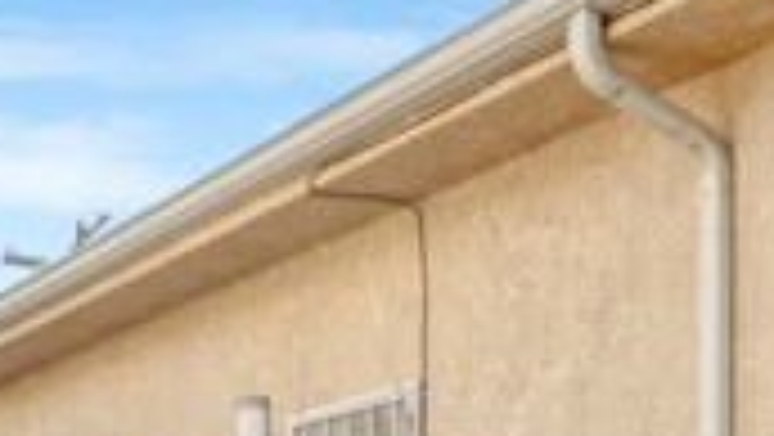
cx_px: 760
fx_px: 1684
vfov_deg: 13.5
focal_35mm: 82
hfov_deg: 24.8
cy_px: 744
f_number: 11
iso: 100
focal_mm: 14
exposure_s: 1/50
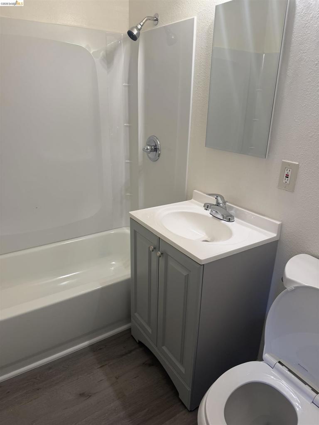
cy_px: 212
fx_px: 295
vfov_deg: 71.6
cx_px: 160
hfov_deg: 56.8
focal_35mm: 24
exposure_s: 1/120
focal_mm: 6.76
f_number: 1.78
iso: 125
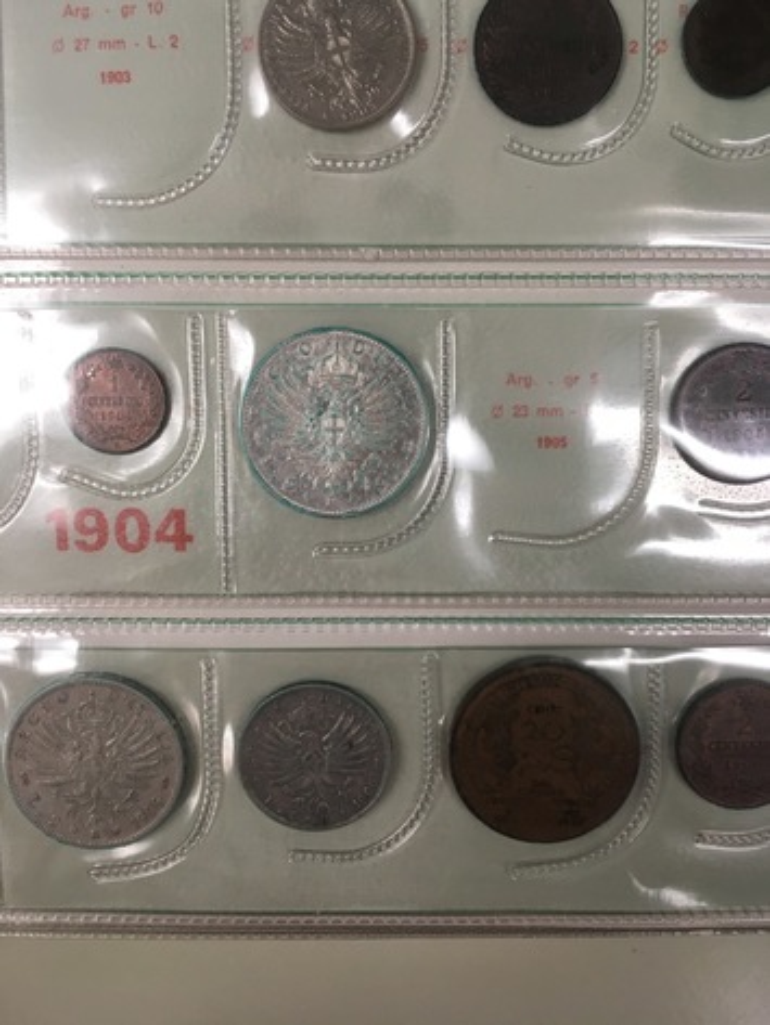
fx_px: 860
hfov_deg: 48.2
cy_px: 512
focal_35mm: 29
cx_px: 385
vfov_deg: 61.6
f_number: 2.2
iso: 25
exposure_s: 1/30
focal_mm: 4.15
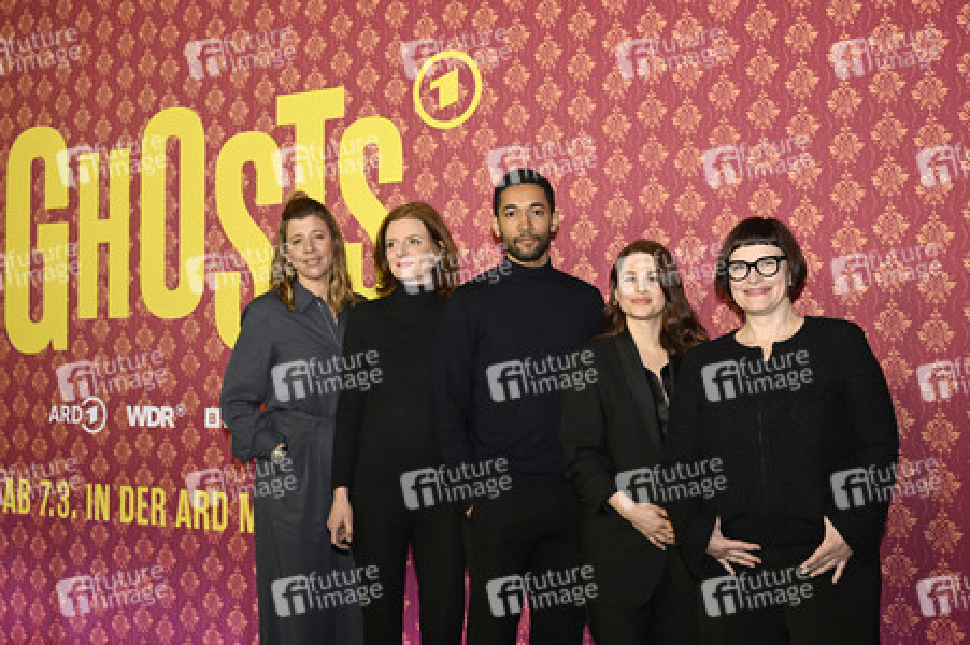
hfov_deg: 47.4
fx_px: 1104
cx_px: 485
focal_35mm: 41
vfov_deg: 32.6
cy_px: 322
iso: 400
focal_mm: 41
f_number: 4
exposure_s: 1/200
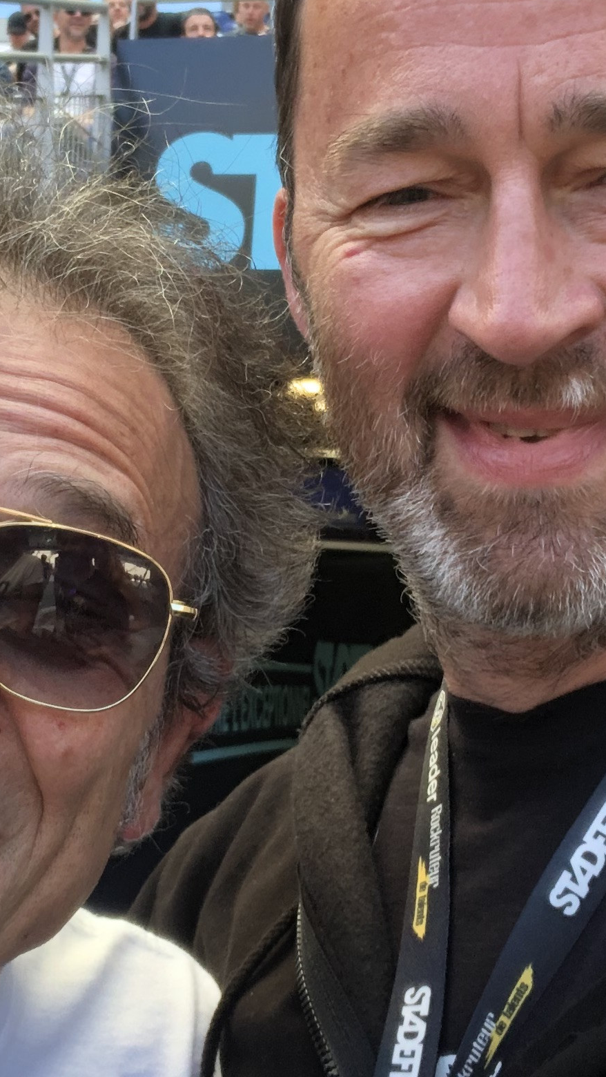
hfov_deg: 17.5
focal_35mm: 69
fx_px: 1971
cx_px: 233
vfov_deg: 30.6
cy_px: 542
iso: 40
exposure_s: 1/120
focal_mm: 2.87
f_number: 2.2
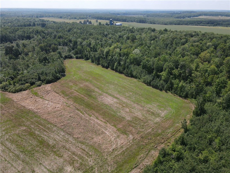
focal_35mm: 24
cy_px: 86
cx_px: 115
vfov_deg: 56.8
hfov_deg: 71.6
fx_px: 159
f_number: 2.8
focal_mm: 4.5
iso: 100
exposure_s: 1/500
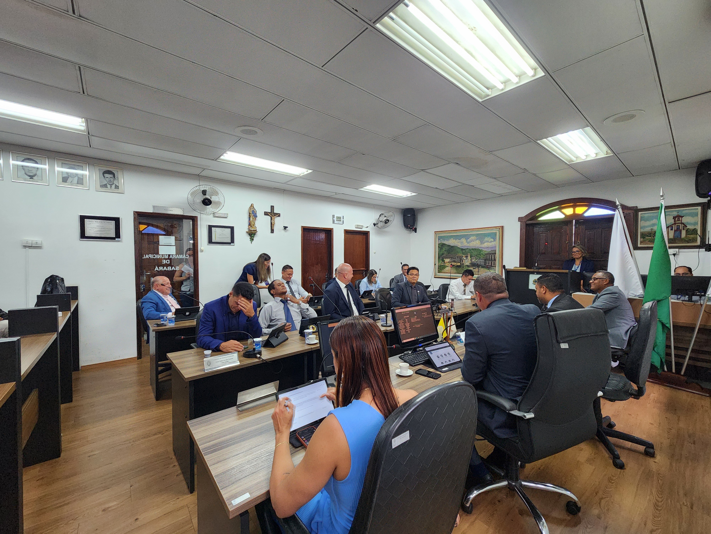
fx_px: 267
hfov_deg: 106.2
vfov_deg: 89.9
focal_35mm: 13
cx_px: 356
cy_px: 267
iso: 400
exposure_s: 1/60
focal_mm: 2.2
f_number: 2.2
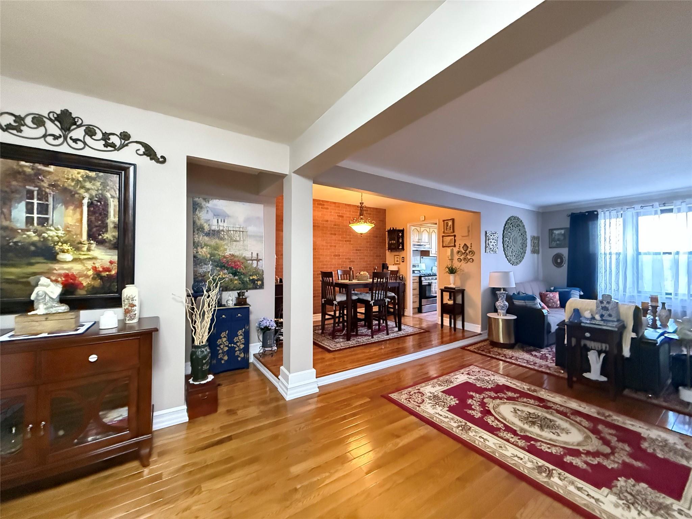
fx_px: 280
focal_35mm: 14
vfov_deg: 85.7
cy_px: 260
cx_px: 346
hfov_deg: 102.1
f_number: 2.2
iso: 1250
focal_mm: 2.22
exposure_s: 1/60
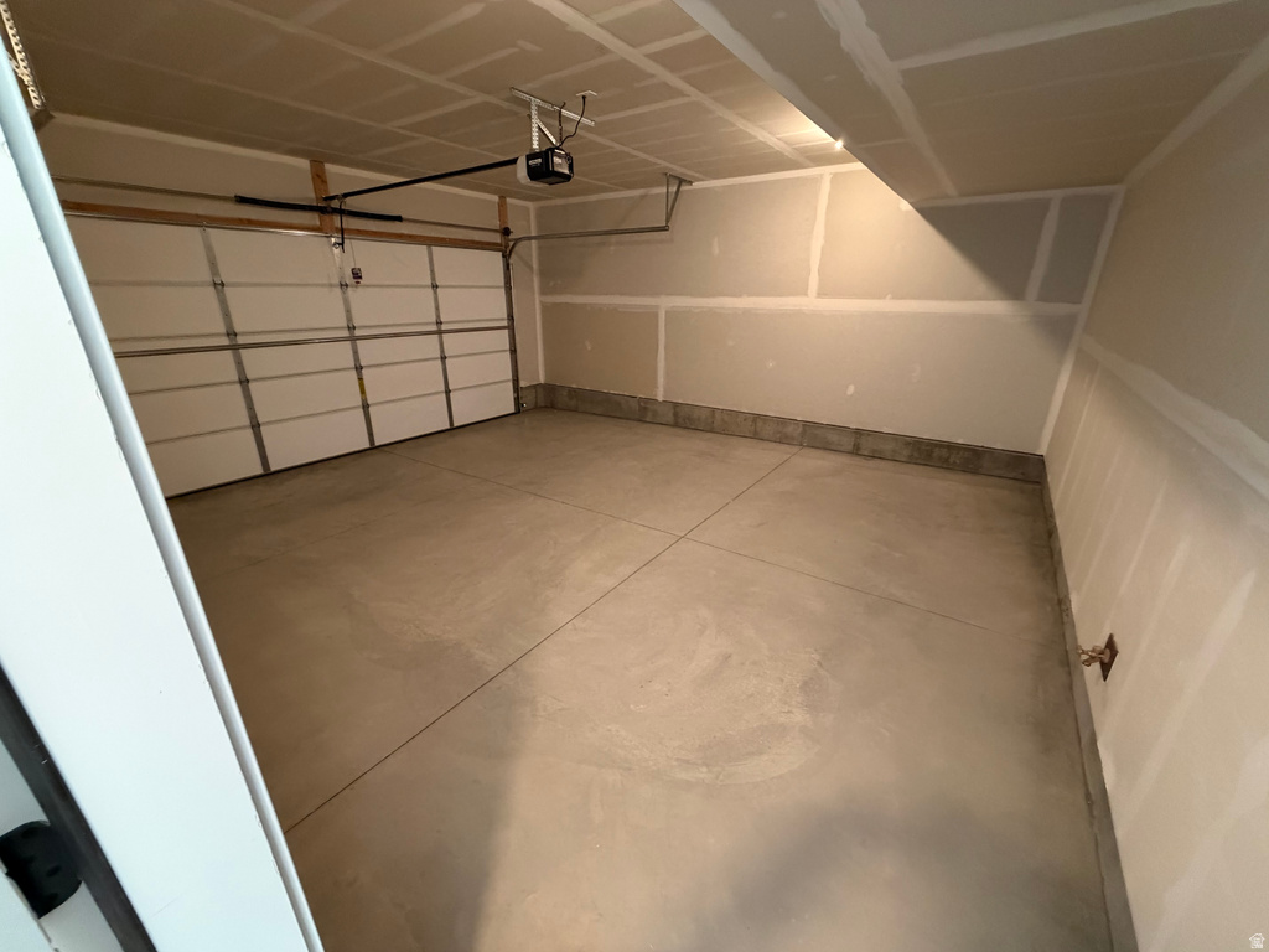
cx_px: 634
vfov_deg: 85.7
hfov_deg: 102.1
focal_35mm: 14
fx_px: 513
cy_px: 476
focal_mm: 2.22
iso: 800
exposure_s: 1/60
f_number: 2.2
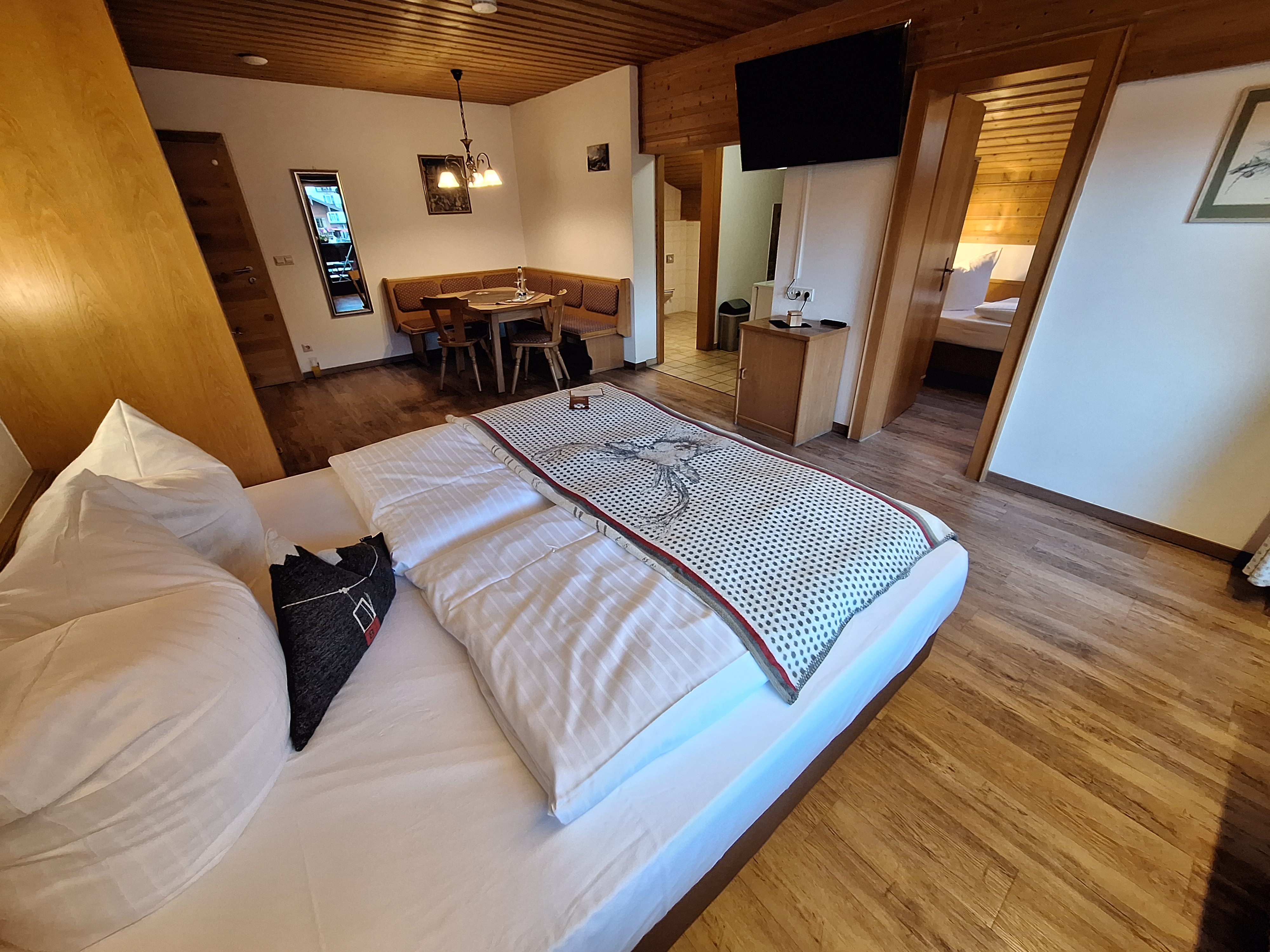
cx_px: 635
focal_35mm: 13
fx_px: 477
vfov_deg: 89.9
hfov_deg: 106.2
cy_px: 476
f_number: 2.2
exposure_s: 1/50
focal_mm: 1.74
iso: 200
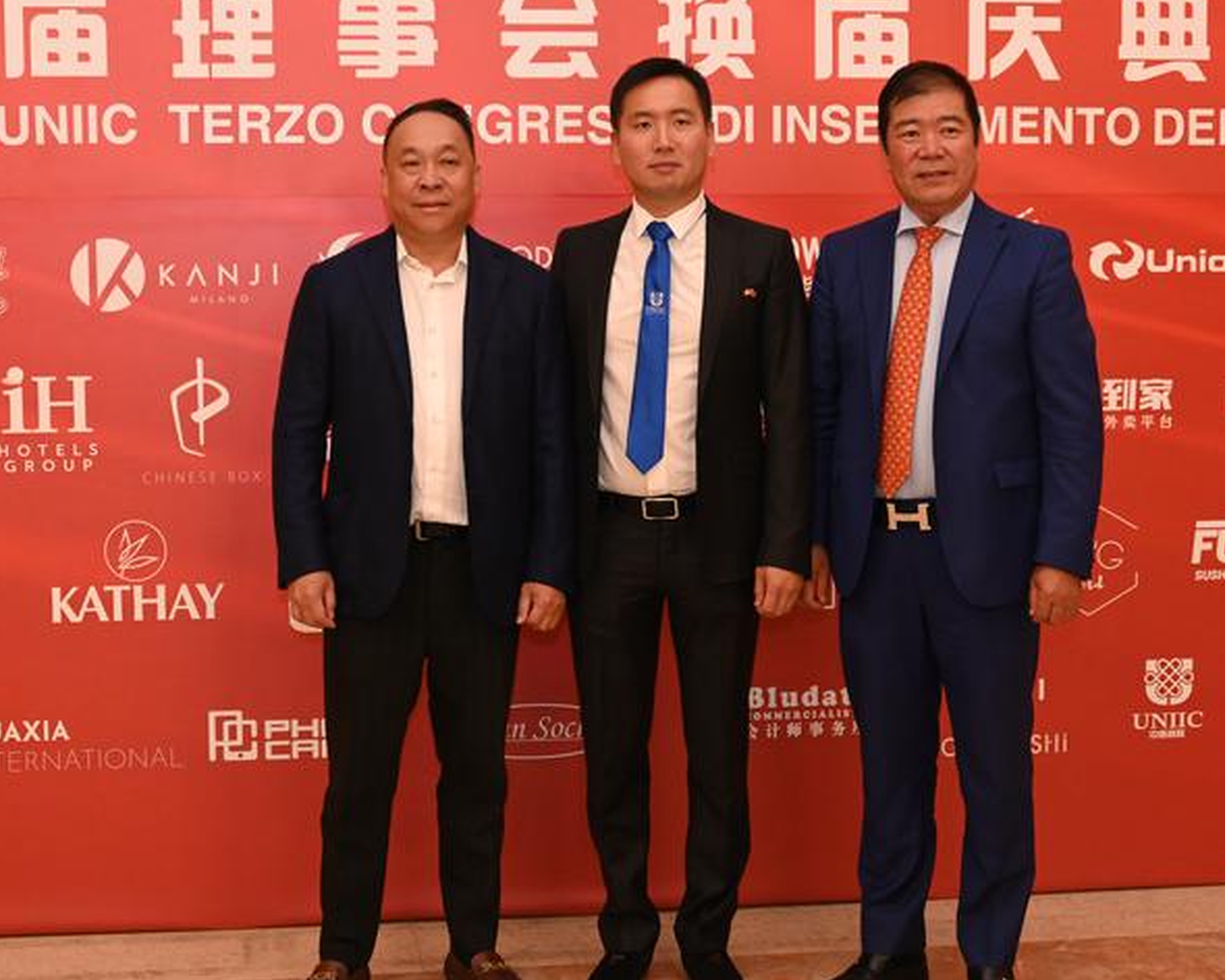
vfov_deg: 24.2
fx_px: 2284
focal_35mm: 63
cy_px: 487
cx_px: 571
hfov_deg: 30.0
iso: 6400
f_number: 5.6
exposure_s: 1/125
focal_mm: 55
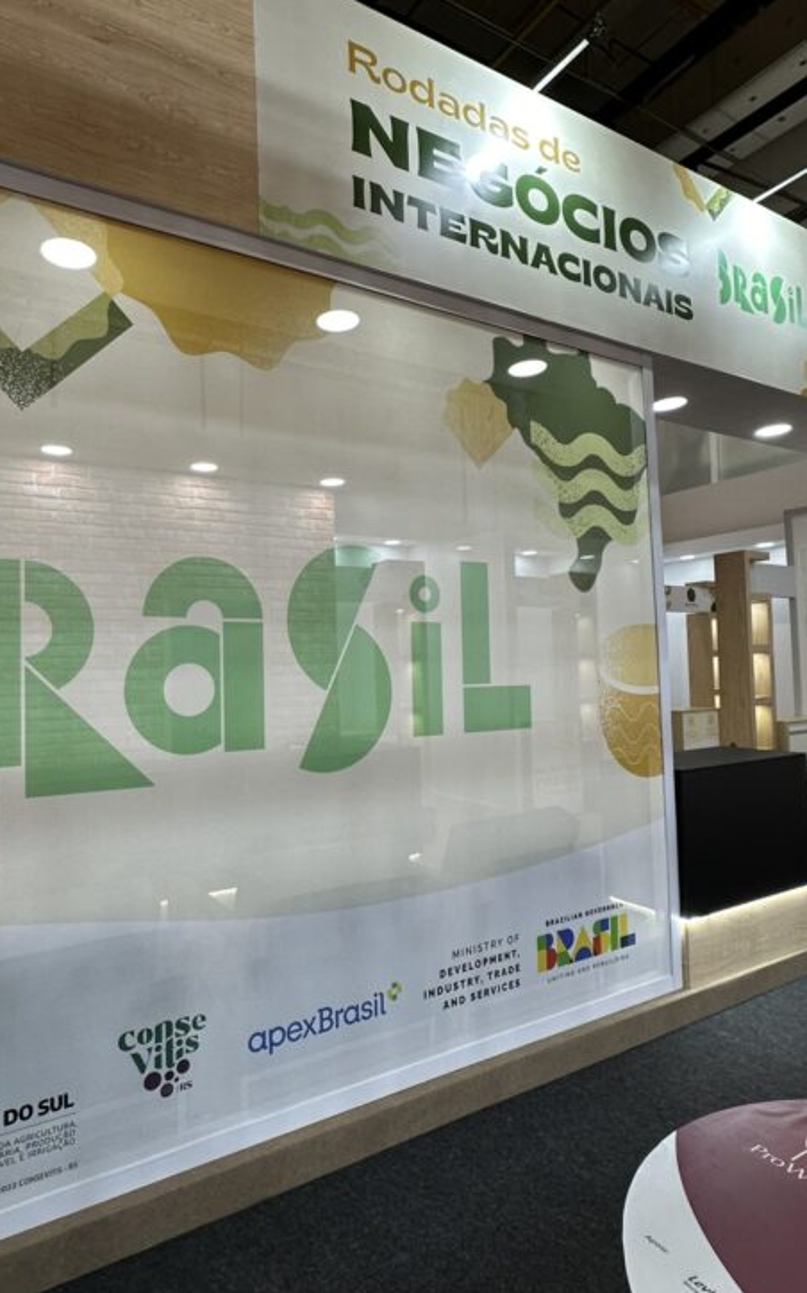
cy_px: 652
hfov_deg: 56.8
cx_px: 323
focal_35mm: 21
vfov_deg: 82.3
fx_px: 740
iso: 125
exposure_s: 1/120
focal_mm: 2.22
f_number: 2.2
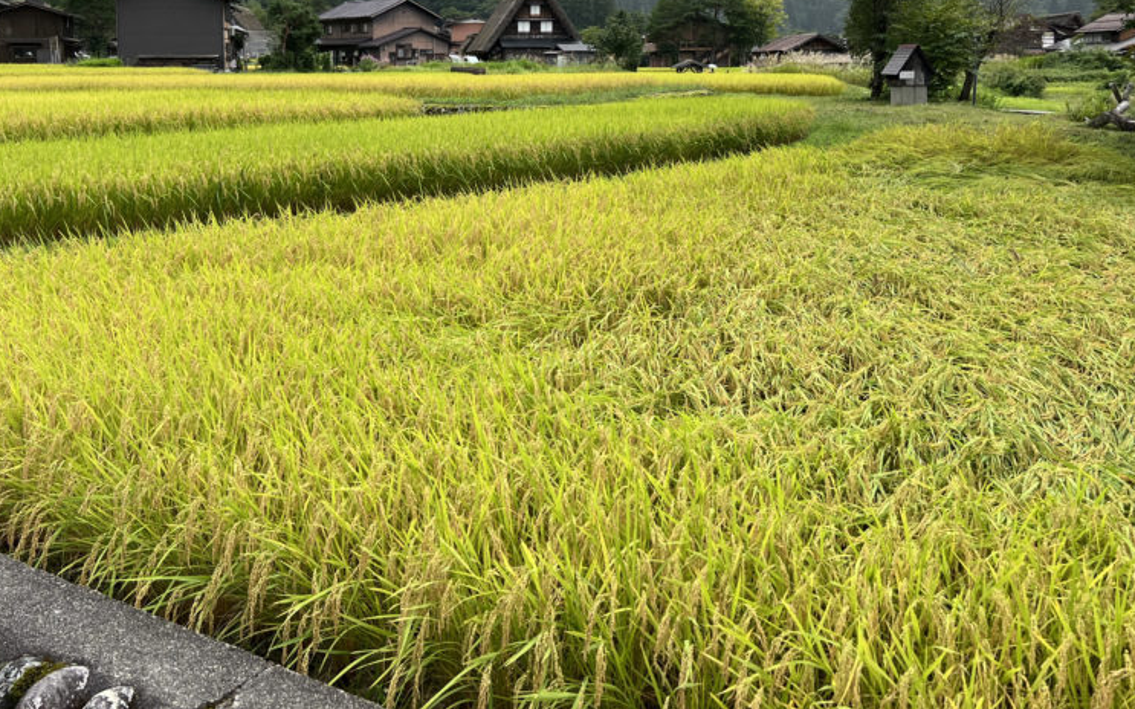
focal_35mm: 38
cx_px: 555
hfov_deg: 51.5
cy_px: 124
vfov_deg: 32.5
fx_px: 1175
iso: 50
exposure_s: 1/1838
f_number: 1.5
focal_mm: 5.7
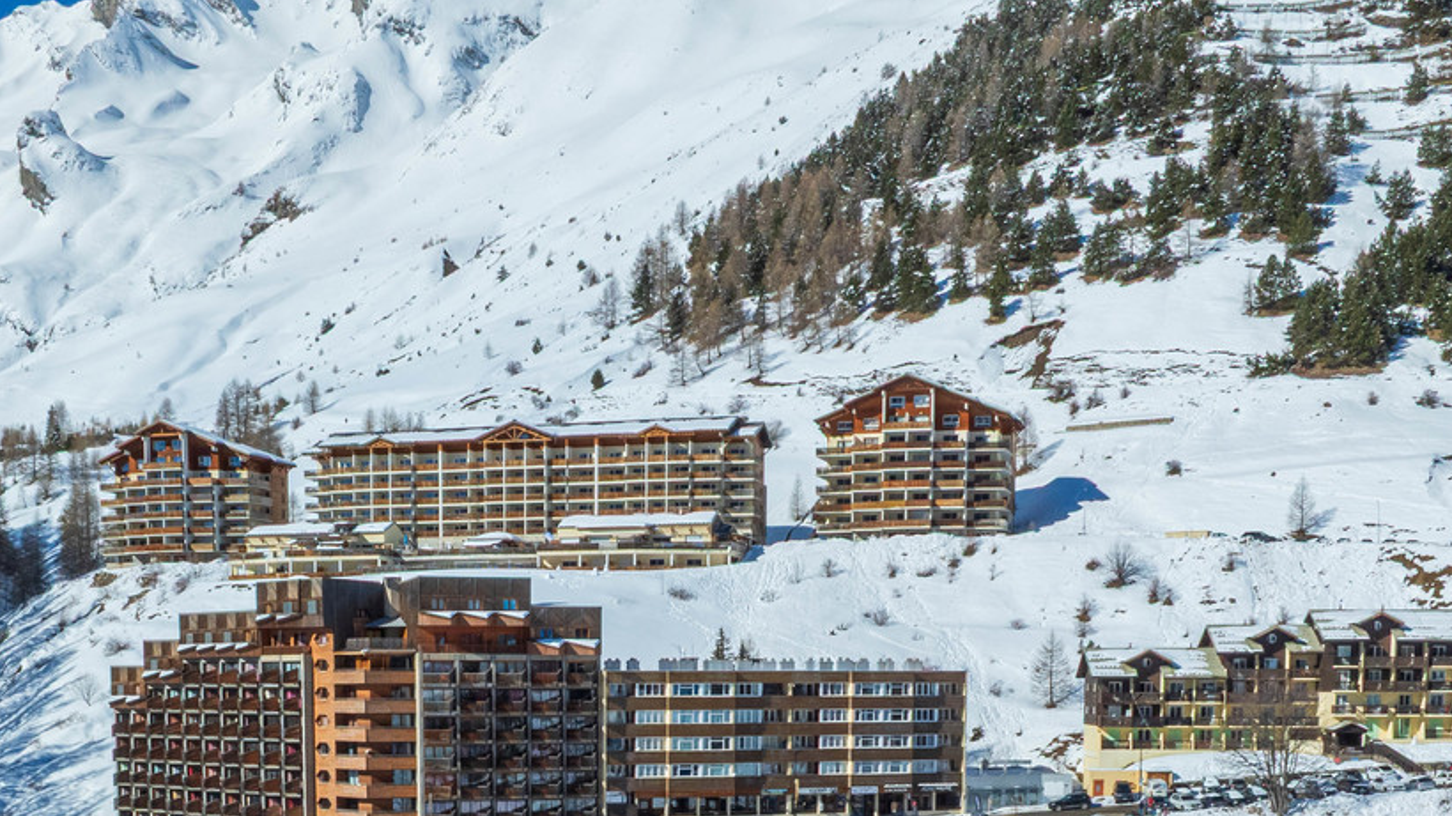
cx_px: 579
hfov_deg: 40.4
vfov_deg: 22.1
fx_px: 1963
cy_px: 919
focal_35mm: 51
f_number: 11
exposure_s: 1/800
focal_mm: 12.3
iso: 200
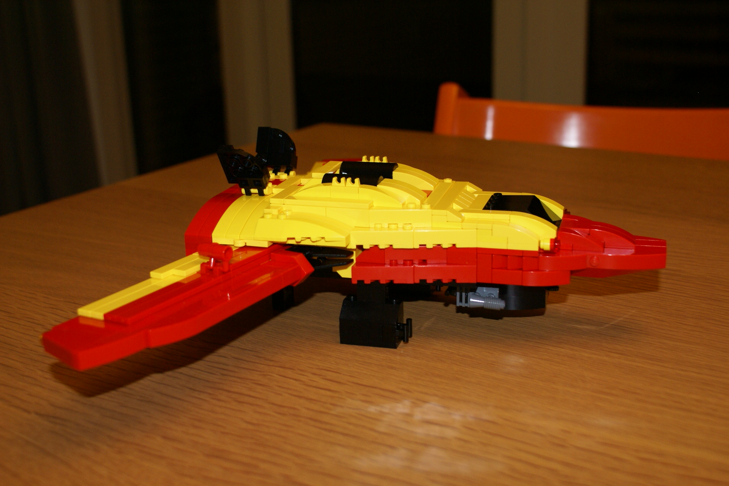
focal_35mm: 45
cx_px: 364
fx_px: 911
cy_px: 243
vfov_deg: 29.9
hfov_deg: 43.6
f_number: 5
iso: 400
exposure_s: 1/60
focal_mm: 30
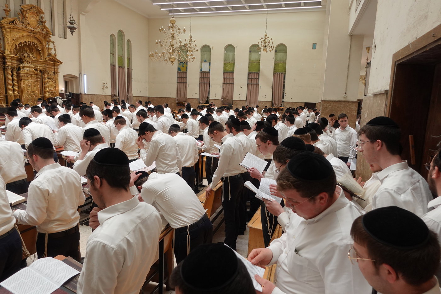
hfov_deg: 73.8
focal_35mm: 24
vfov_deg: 53.1
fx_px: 294
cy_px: 147
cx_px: 220
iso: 400
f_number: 2.8
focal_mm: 9.4
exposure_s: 1/250
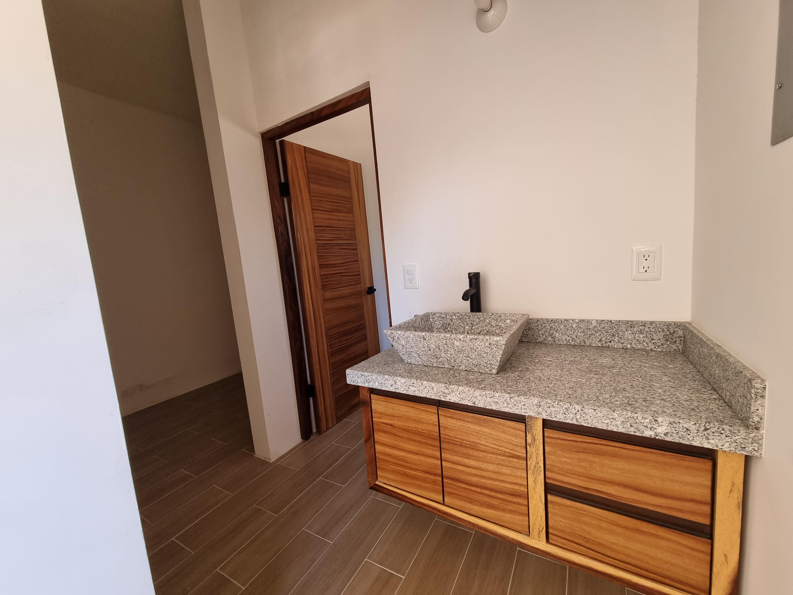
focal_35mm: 13
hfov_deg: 106.2
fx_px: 298
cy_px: 298
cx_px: 396
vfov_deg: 89.9
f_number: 2.2
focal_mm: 2.2
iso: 250
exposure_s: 1/60
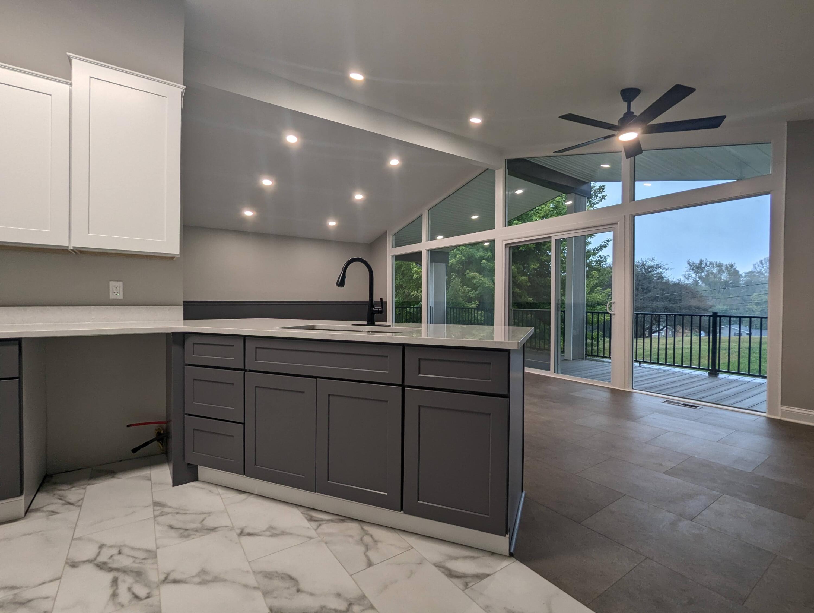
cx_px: 407
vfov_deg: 78.2
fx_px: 377
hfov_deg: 94.4
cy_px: 306
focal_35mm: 16
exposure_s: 1/120
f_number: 2.2
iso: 107
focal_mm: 2.35
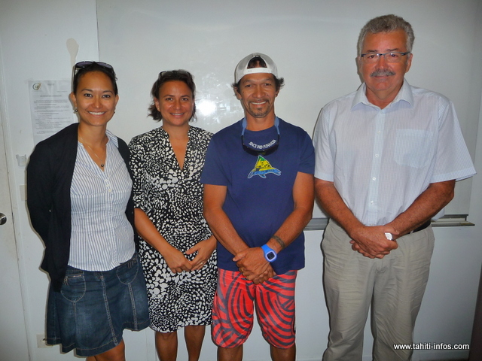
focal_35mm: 28
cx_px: 241
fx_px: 390
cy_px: 180
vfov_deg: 49.7
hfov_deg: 63.4
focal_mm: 4.7
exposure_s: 1/30
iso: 160
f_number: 3.3
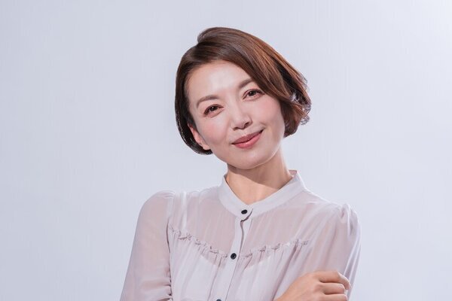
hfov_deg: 11.3
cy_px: 150
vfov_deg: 7.5
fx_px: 2285
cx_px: 226
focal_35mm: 182
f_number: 6.3
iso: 250
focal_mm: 182
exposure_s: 1/125
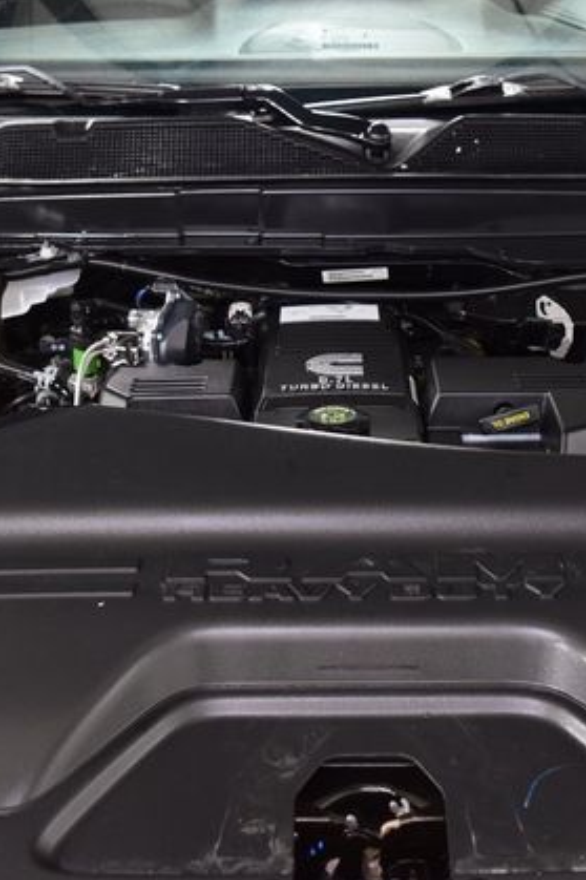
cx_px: 326
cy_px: 444
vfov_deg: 36.3
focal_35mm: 55
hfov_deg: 24.6
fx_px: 1344
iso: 1600
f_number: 5
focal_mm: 24
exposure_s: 1/15
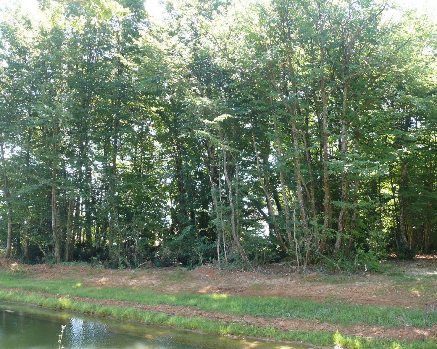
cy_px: 174
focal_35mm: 37
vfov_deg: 40.1
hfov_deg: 49.1
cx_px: 228
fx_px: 479
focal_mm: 7.4
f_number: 2.8
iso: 100
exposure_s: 1/80
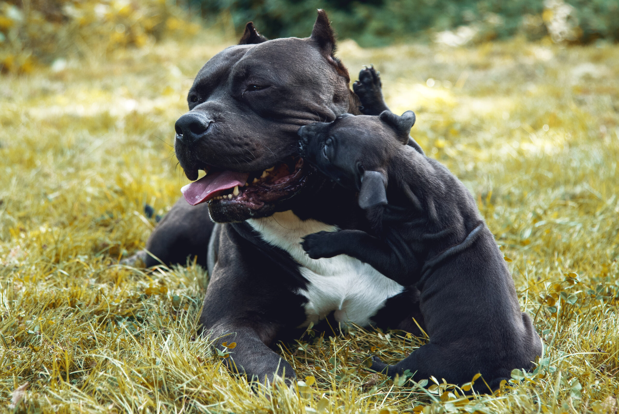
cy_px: 207
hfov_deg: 24.8
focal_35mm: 82
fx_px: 1410
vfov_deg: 16.7
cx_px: 310
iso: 640
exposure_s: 1/400
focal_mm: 82
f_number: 4.5
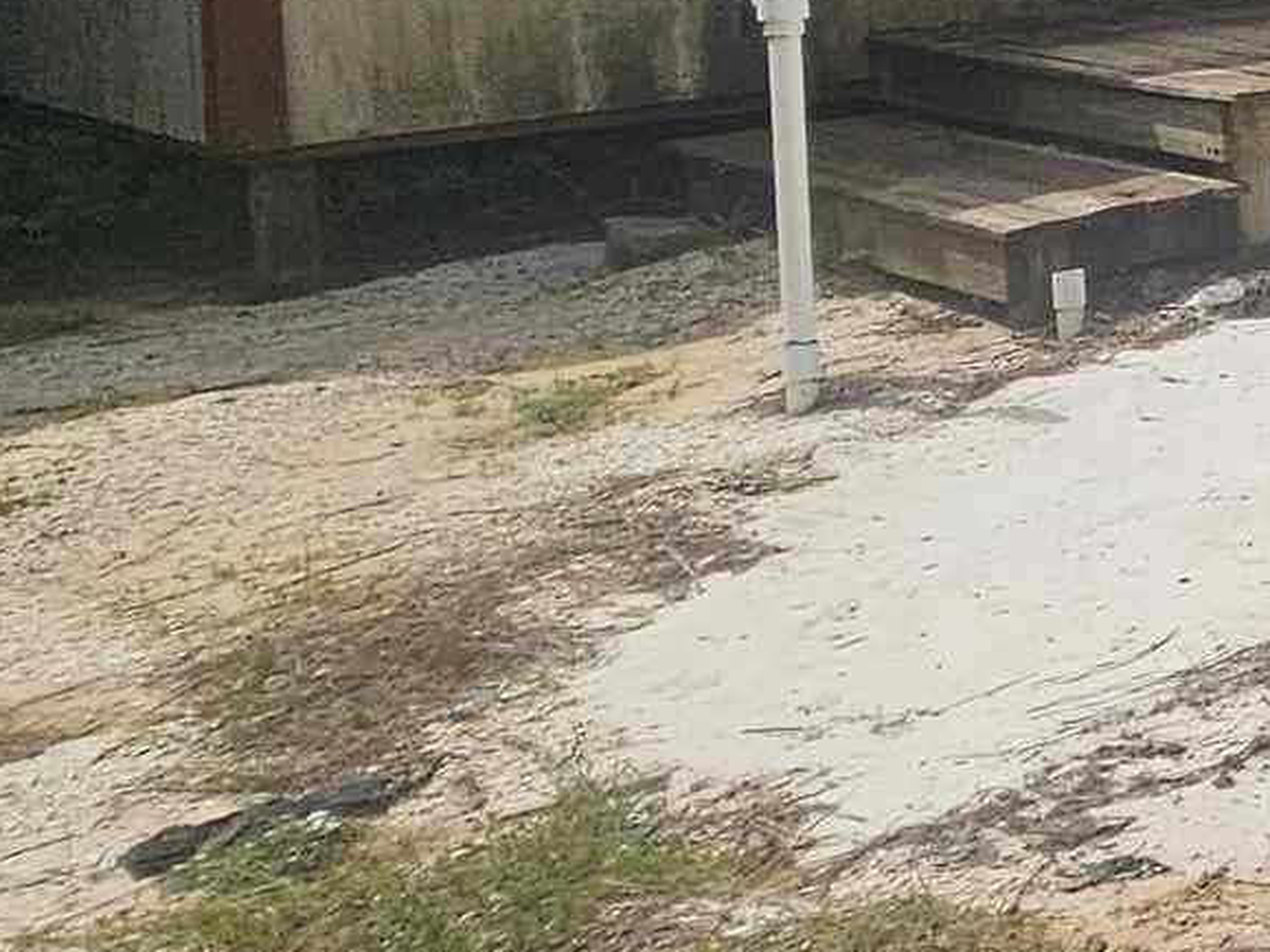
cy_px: -121
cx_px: 2869
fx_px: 2531
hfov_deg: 16.3
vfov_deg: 20.2
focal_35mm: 69
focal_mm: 2.2
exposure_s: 1/3956
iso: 50
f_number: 2.2
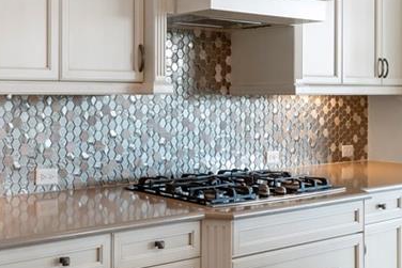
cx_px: -25
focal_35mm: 49
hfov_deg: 35.4
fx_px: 547
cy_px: 101
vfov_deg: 27.5
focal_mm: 18
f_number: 9
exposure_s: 2
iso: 100
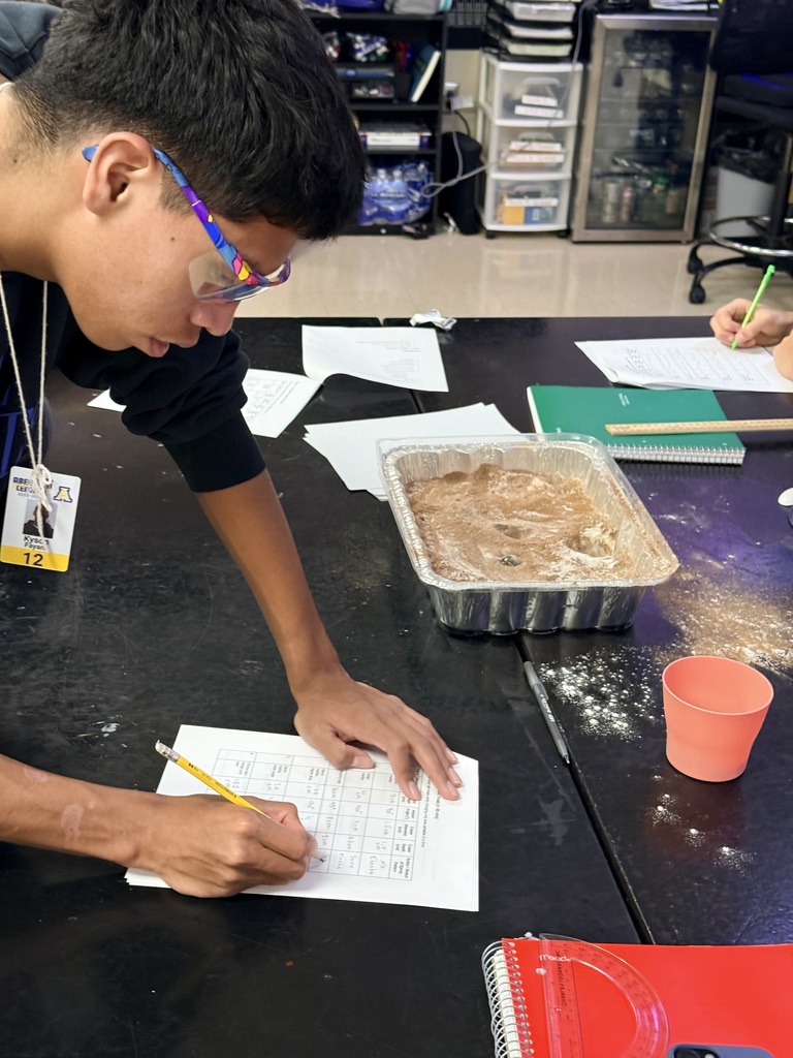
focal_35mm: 48
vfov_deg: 39.7
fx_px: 1466
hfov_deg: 30.3
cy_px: 529
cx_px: 396
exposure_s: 1/60
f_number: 1.78
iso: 200
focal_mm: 6.76
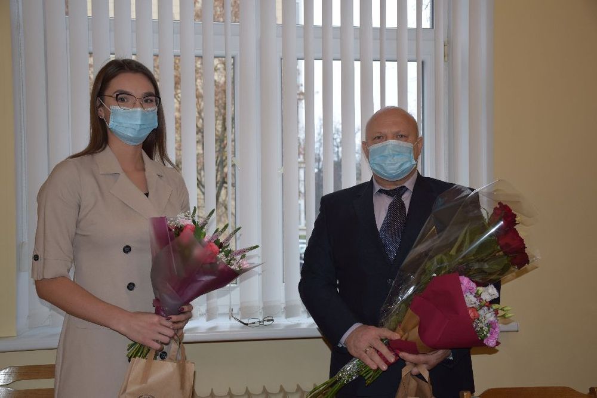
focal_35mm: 48
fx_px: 796
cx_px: 298
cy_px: 199
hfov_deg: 41.1
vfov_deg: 28.1
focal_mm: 32
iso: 280
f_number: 4
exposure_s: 1/60
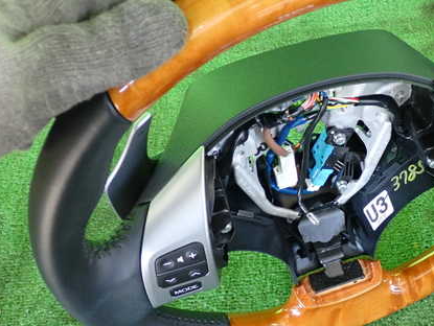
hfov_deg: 36.2
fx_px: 653
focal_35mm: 52
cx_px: 310
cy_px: 143
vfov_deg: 28.1
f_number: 2.5
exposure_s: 1/125
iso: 640
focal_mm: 6.37
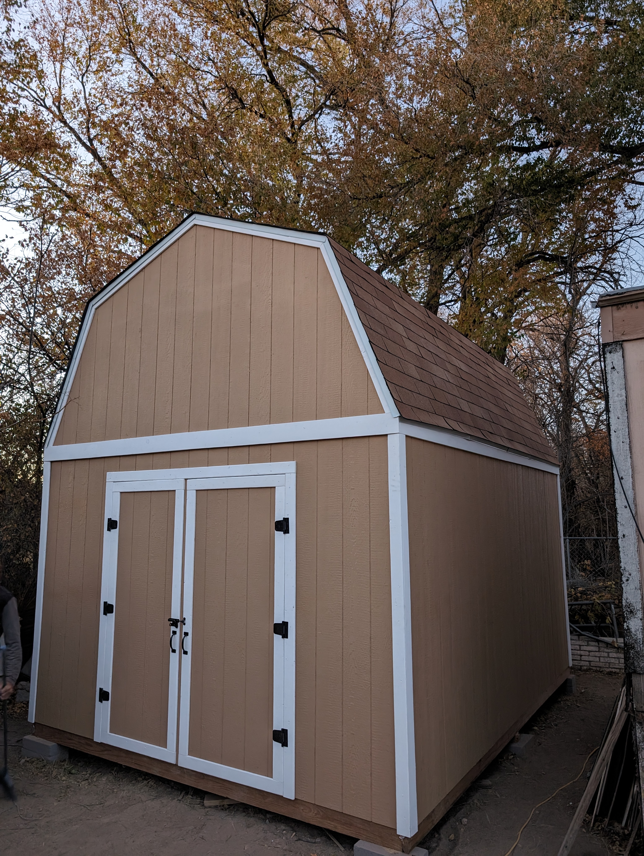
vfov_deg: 71.5
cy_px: 428
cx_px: 322
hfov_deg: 56.9
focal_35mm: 24
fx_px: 594
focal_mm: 6.9
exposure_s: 1/23.8
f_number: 1.68
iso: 379
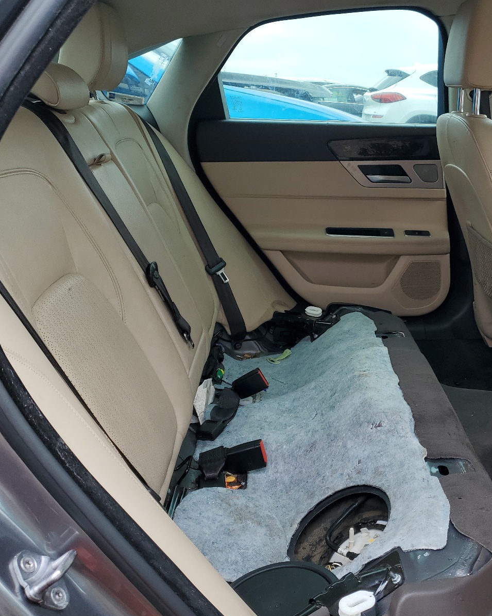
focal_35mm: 34
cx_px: 313
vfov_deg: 52.8
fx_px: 619
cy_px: 309
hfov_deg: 43.0
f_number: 1.5
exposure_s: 1/238
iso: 50
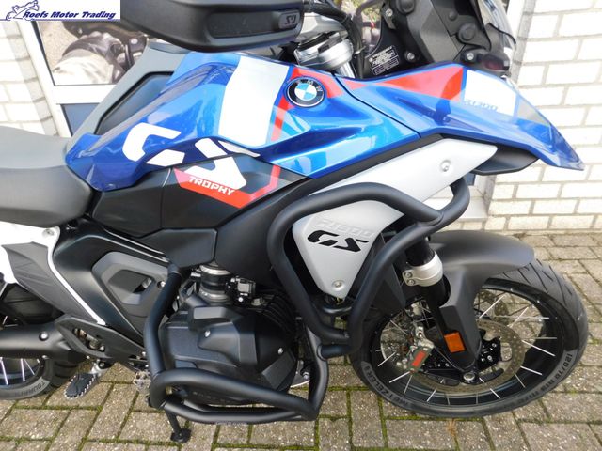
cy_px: 226
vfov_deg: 58.9
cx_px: 301
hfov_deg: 73.9
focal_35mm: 23
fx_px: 400
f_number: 3
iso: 125
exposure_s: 1/125
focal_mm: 4
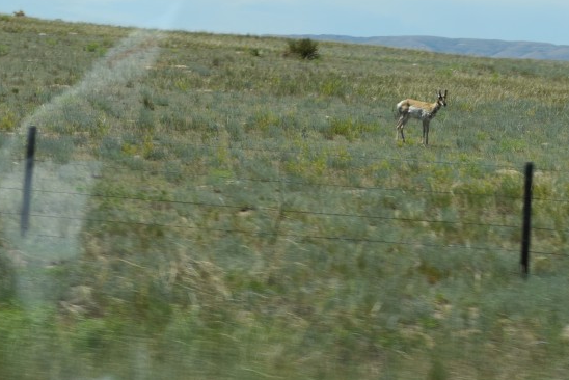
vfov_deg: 10.5
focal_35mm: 129
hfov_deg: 15.6
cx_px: 554
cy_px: 13
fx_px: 2044
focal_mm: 35
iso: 200
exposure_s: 1/400
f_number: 10
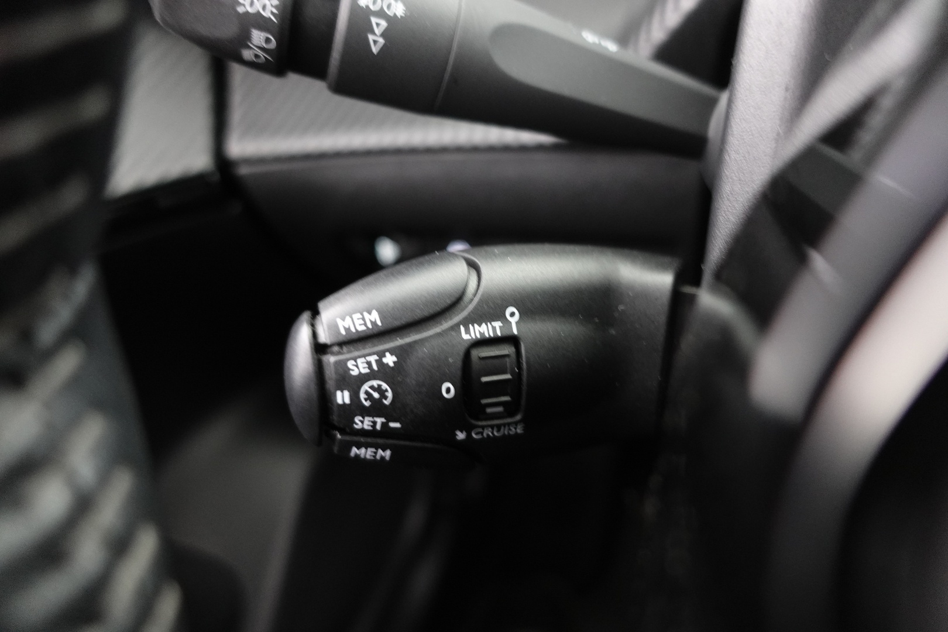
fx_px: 632
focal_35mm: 24
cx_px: 474
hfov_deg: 73.7
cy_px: 316
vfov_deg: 53.1
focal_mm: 9.4
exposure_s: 1/8
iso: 1250
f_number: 1.8
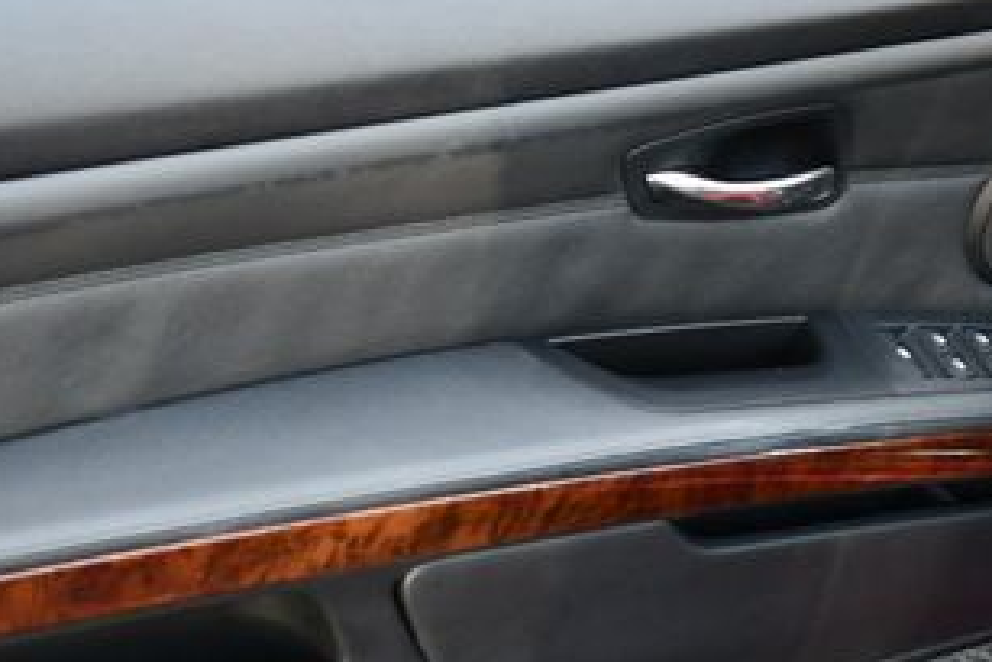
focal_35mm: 75
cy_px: 459
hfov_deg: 26.8
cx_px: 343
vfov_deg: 18.1
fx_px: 2068
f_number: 3.5
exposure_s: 1/250
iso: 560
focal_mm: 18
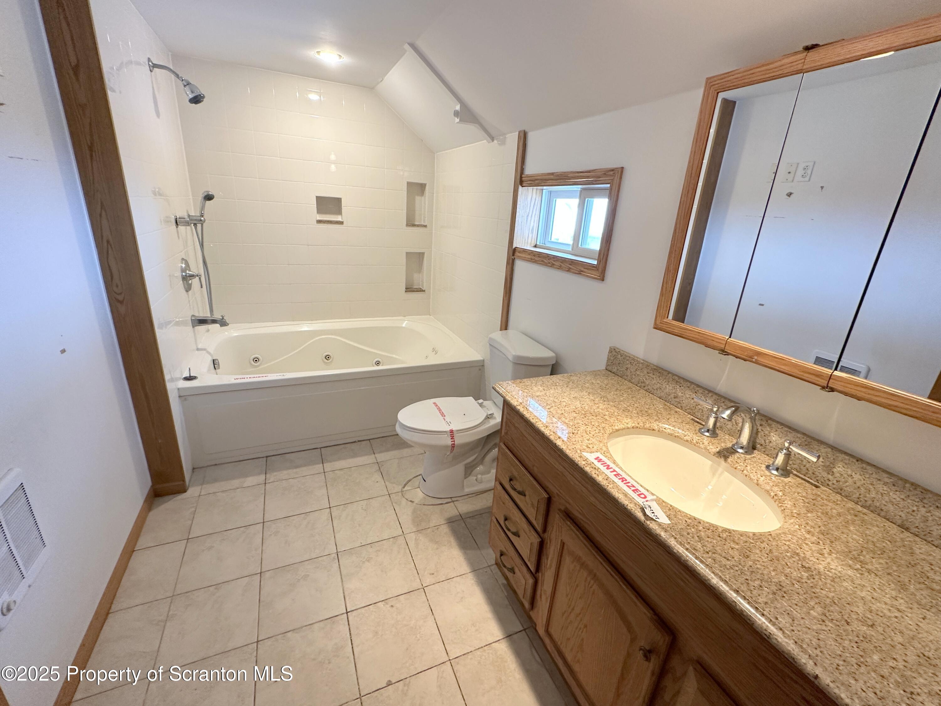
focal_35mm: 14
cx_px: 470
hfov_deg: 102.1
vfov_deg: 85.7
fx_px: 381
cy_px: 353
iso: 160
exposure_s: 1/60
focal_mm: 2.22
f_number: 2.2
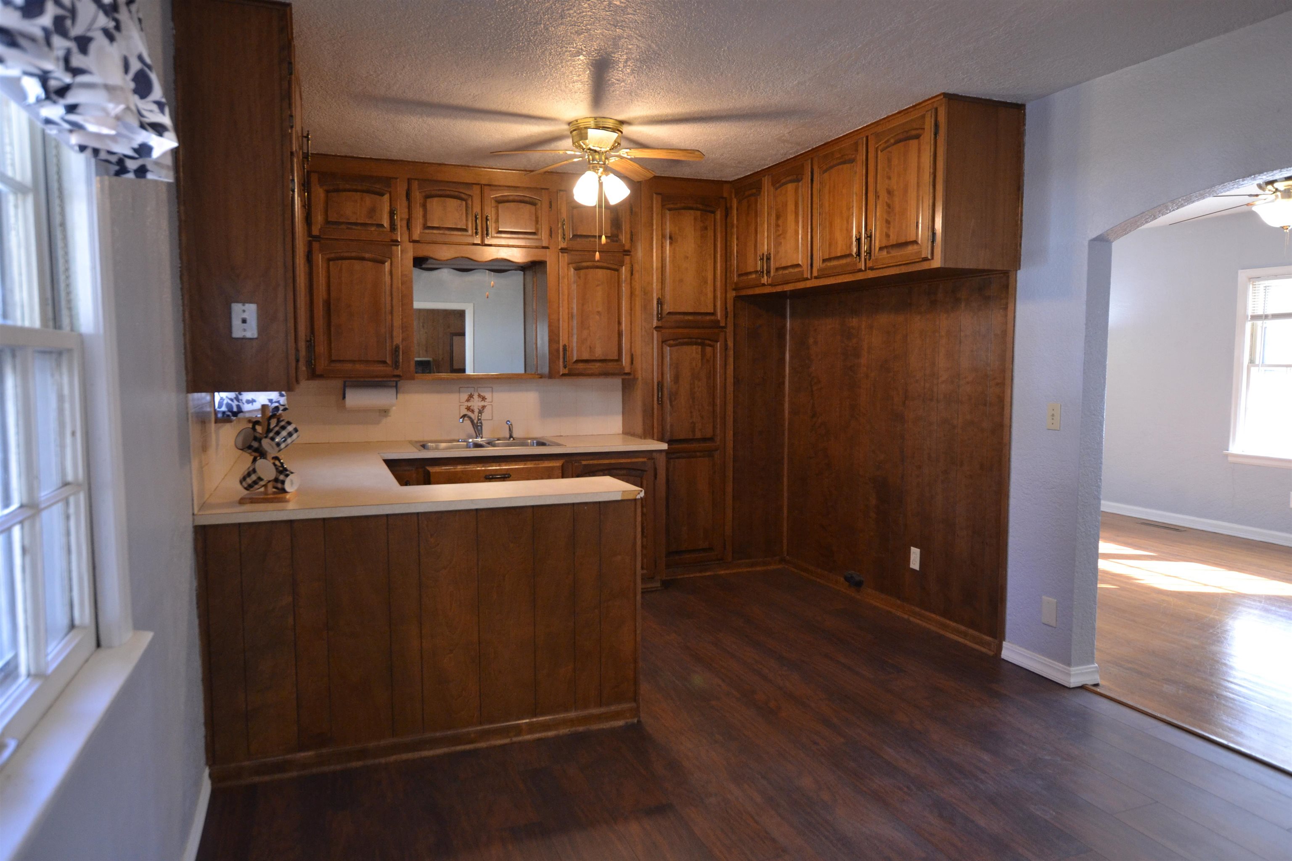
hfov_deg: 77.3
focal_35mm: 22
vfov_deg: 56.1
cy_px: 430
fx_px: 807
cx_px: 646
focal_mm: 15
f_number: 3.5
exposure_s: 1/60
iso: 1000
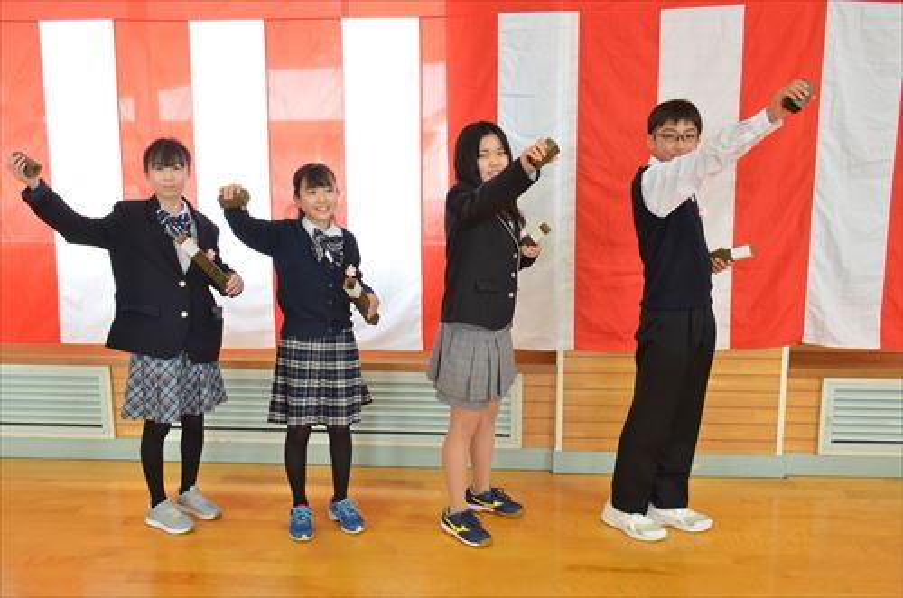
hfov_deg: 53.2
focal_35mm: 36
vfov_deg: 36.7
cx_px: 452
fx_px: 901
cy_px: 299
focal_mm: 24
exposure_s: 1/200
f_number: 7.1
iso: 2000
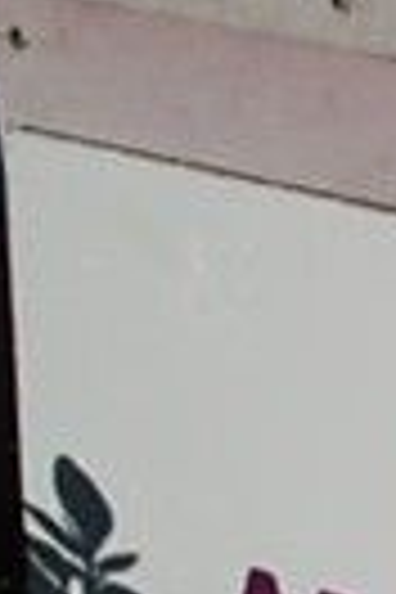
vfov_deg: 13.5
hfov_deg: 8.5
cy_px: 513
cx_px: 878
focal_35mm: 151
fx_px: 2491
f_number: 5.5
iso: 80
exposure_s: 1/1250
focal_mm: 5.7
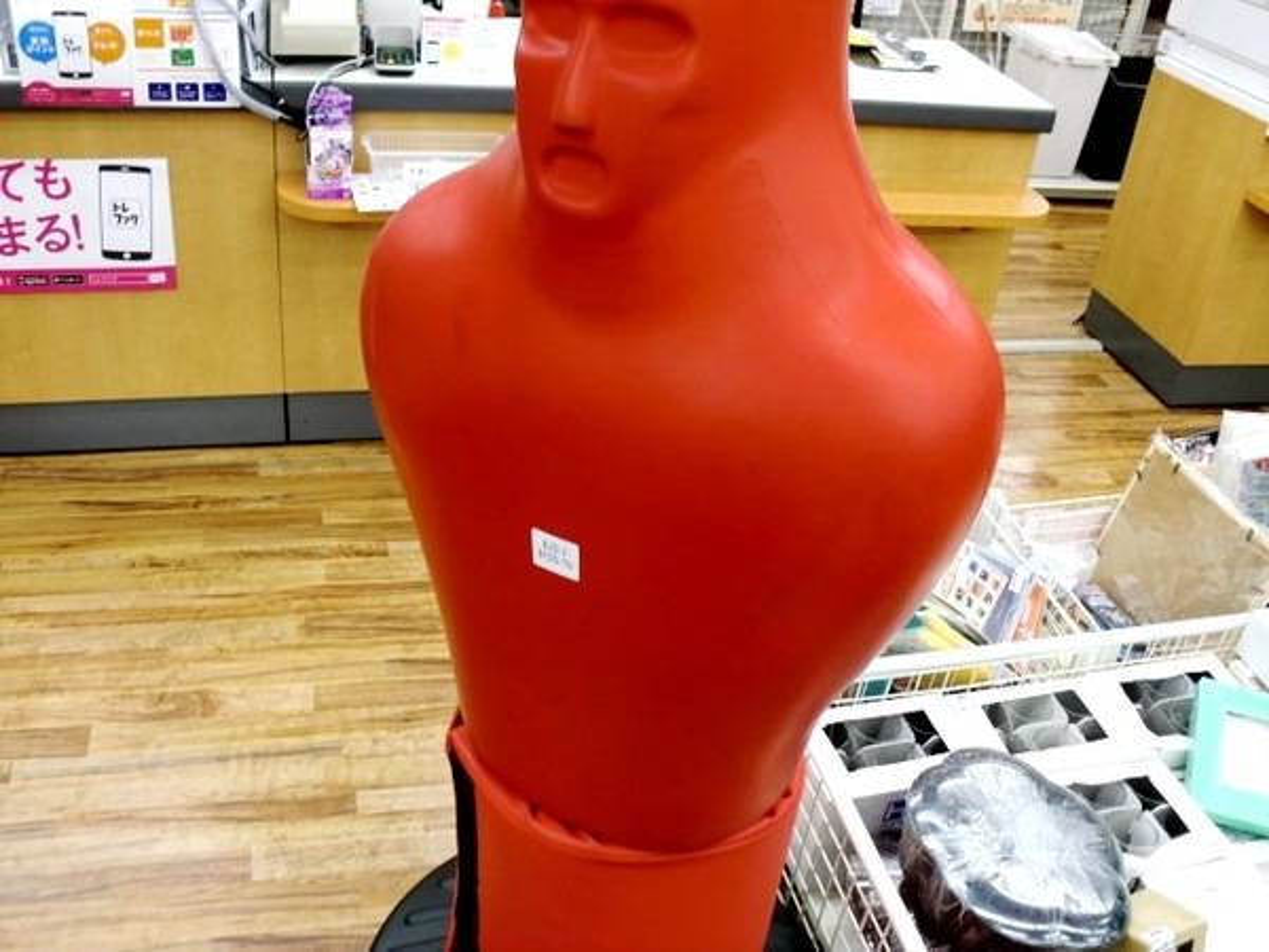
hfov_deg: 52.6
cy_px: 476
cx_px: 634
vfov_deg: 40.7
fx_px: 1283
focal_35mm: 35
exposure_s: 1/60
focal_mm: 6.3
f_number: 3.1
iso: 100
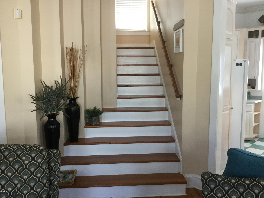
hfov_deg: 58.4
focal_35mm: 31
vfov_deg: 45.4
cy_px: 99
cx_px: 132
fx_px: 236
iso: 80
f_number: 2.4
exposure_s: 1/30
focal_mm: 3.3
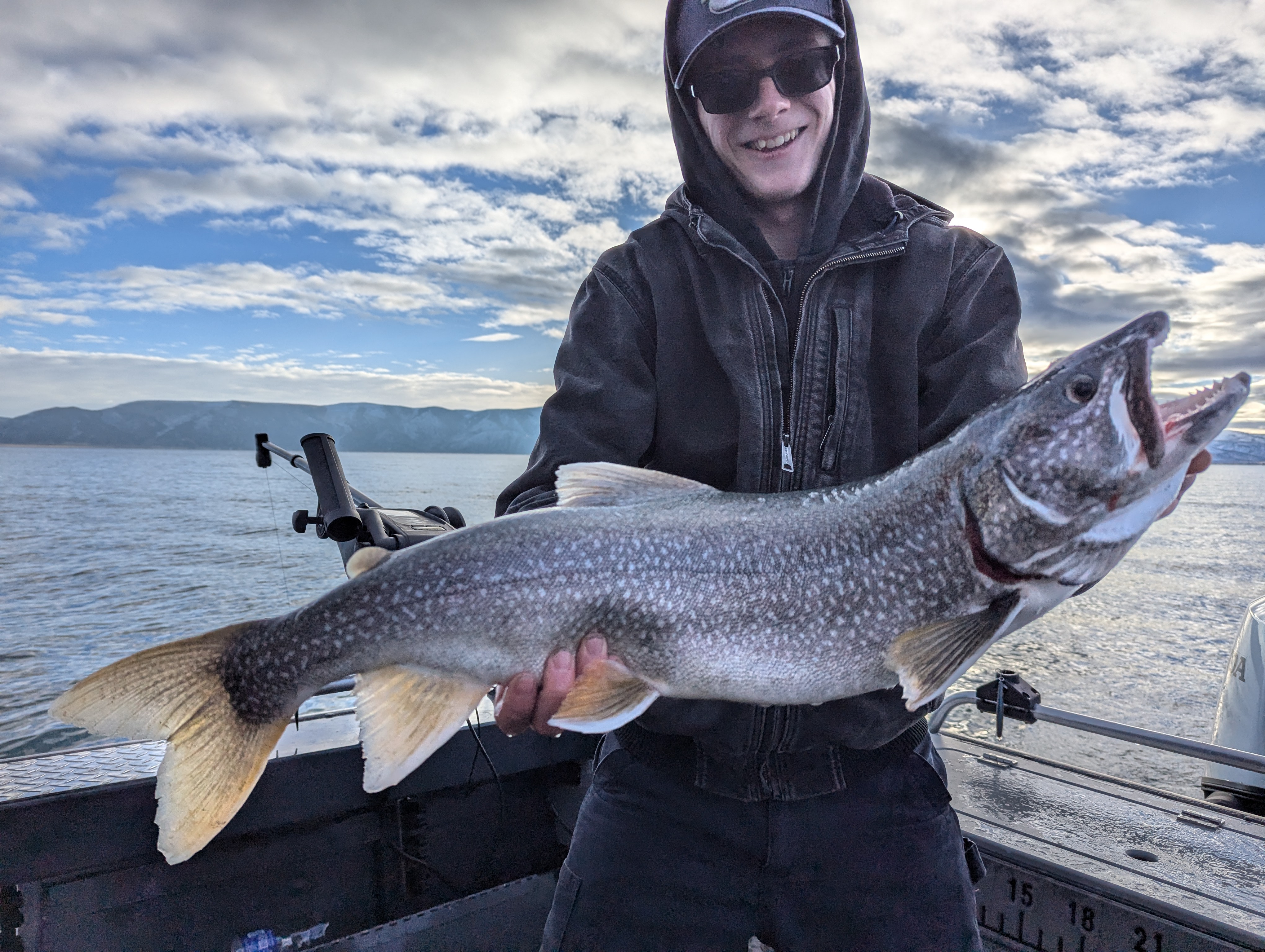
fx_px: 878
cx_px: 632
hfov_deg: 71.5
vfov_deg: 56.9
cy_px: 476
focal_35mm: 24
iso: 35
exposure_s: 1/3650
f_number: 1.85
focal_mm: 6.81
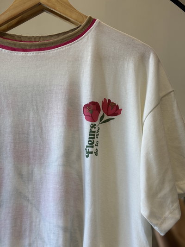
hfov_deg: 28.0
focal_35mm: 52
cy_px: 124
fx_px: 370
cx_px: 92
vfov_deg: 36.8
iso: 32
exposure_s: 1/50
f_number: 1.6
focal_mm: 5.96
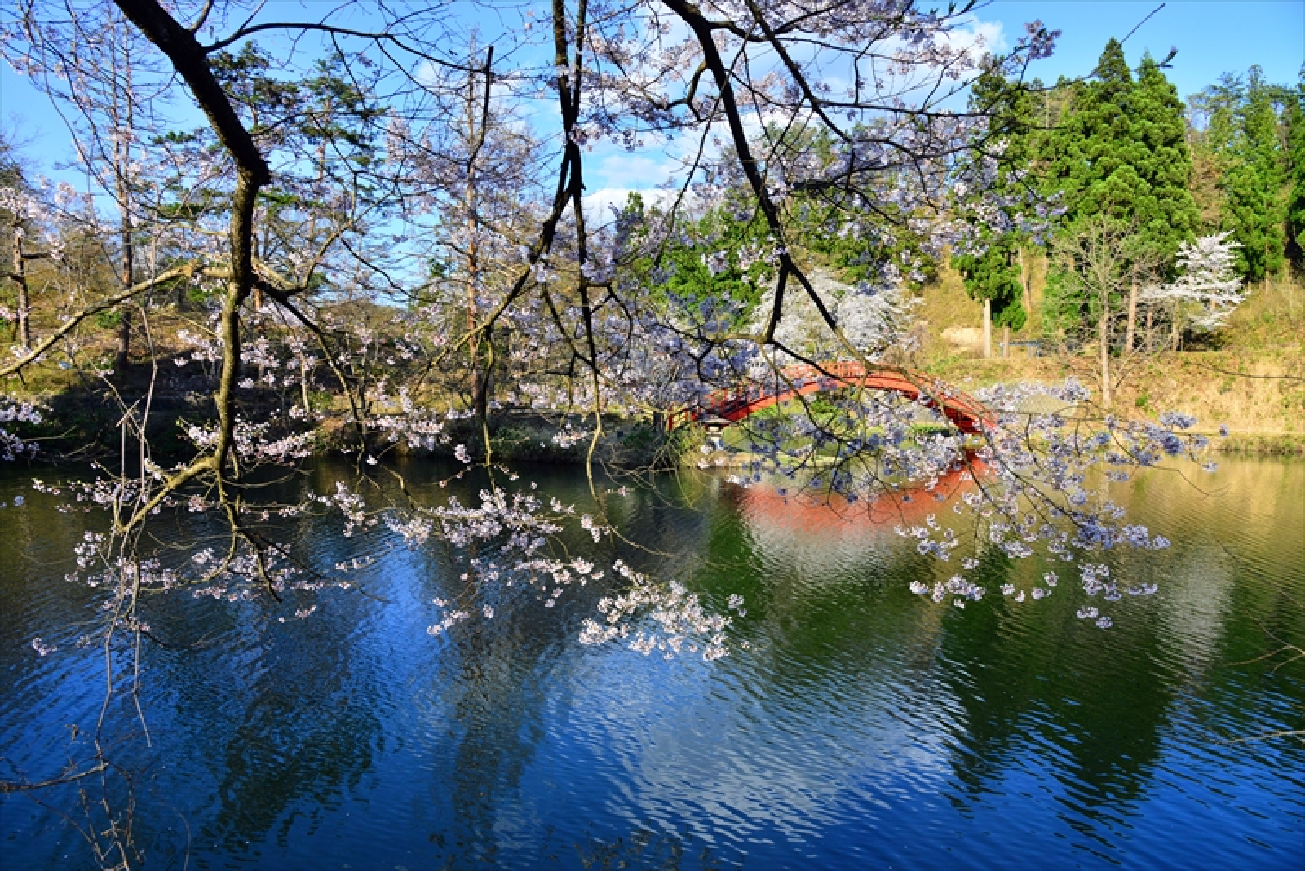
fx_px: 870
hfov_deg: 73.7
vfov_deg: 53.2
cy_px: 436
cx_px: 652
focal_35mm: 24
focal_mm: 24
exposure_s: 1/320
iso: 400
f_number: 9
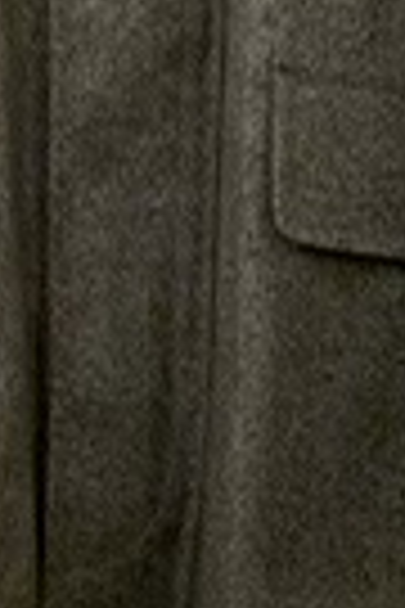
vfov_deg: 18.9
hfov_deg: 12.8
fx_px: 1805
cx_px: 94
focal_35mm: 107
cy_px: 95
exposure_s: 1/30
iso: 640
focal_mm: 4.25
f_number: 1.8
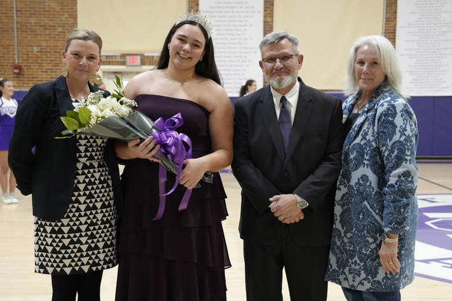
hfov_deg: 36.9
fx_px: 678
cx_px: 214
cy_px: 160
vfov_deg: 25.1
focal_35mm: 54
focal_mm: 48
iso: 5000
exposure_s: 1/160
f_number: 4
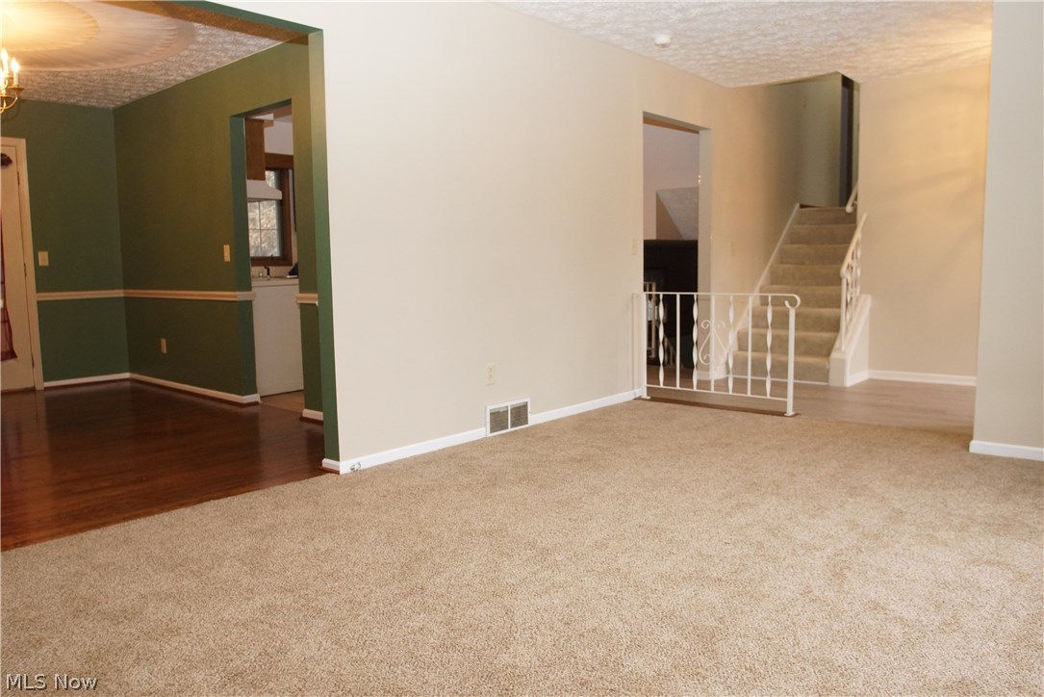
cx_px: 522
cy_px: 348
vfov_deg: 50.4
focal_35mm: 26
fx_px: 740
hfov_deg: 70.4
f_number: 4
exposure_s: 1/60
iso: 800
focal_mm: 17
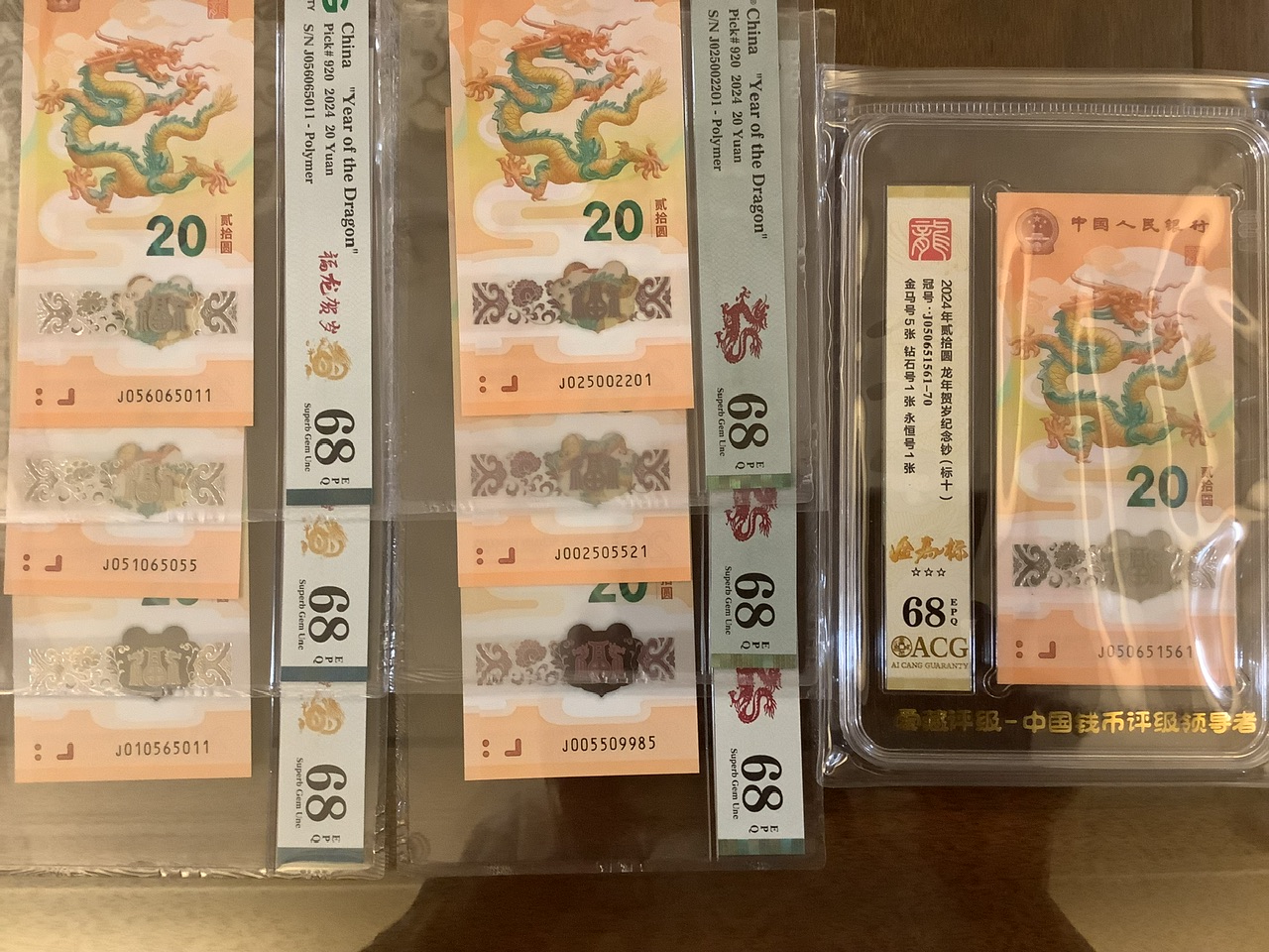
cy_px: 476
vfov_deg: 45.4
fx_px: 1136
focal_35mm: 31
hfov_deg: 58.4
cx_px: 634
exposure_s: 1/50
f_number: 2.4
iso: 320
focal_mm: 3.3
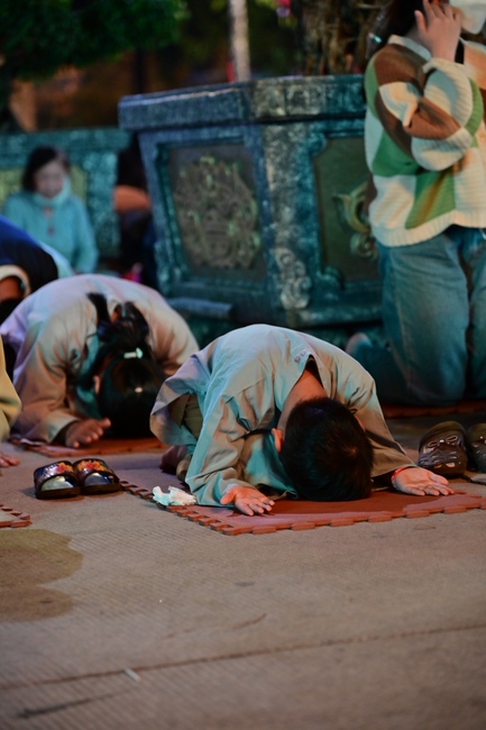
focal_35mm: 120
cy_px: 365
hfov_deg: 11.4
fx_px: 2431
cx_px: 243
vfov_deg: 17.1
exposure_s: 1/40
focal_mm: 120
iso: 1600
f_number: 4
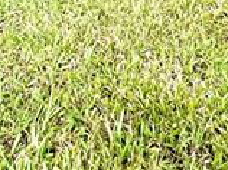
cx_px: 46
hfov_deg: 26.9
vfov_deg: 14.6
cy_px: -222
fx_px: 467
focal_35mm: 71
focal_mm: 2.22
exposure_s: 1/515
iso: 40
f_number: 2.2
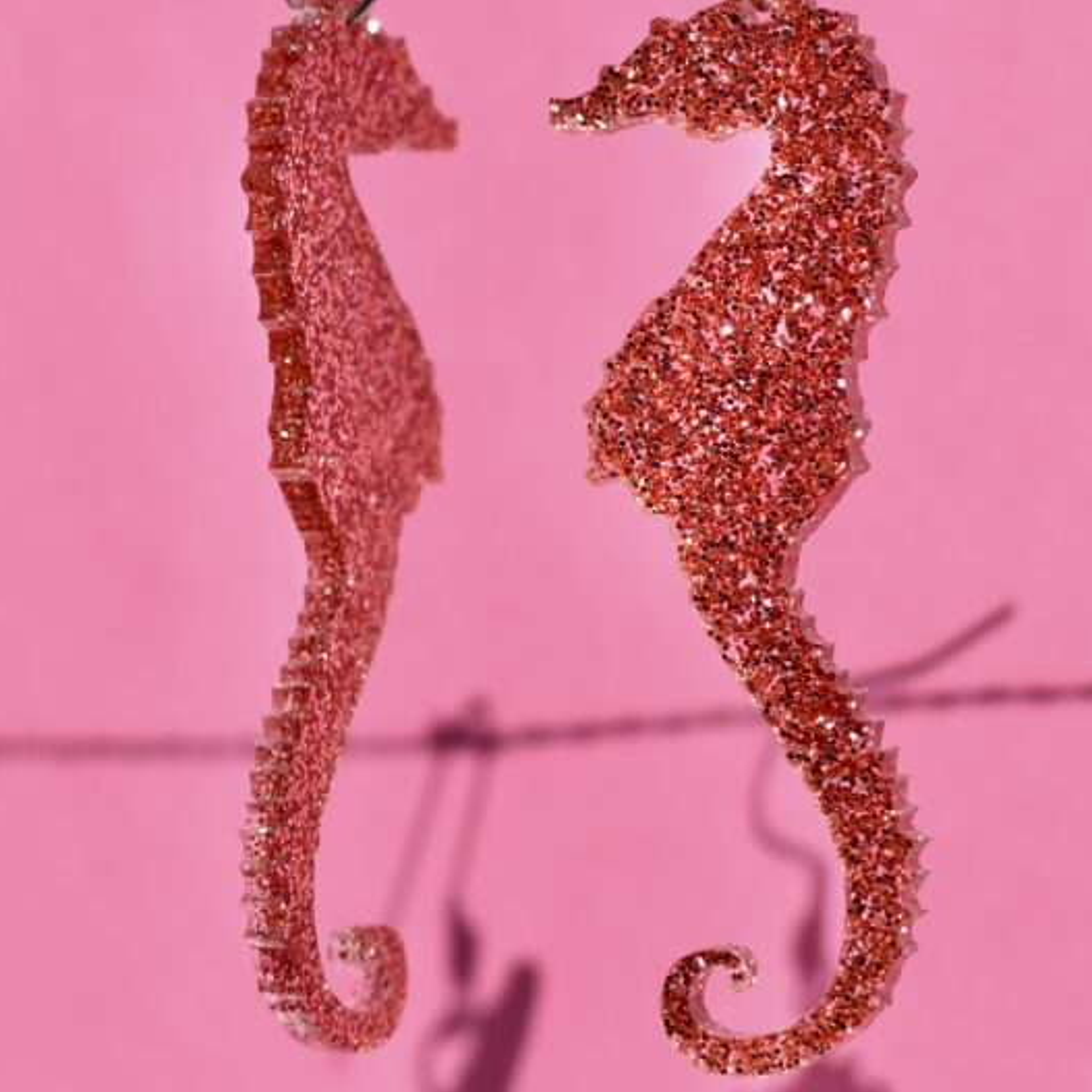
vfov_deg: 15.8
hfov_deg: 15.8
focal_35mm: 110
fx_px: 3926
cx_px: 564
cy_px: 411
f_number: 4
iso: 100
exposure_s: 1/2000
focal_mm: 35
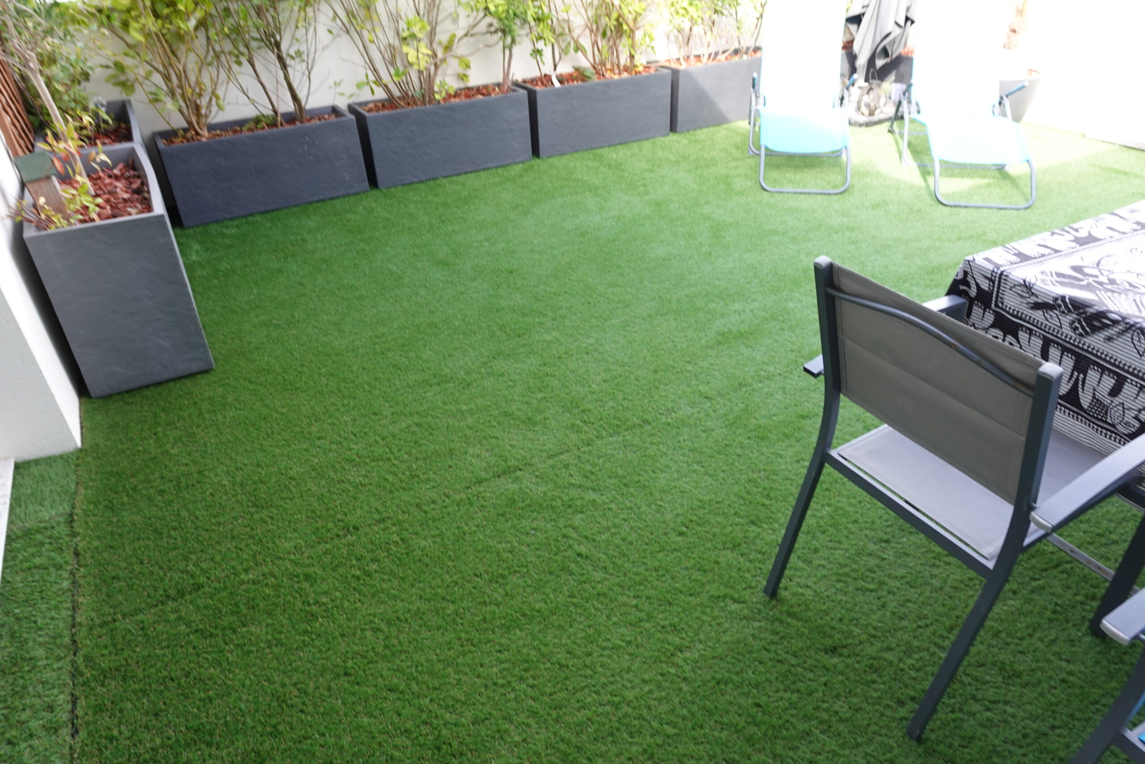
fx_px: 732
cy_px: 382
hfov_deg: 76.1
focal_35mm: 23
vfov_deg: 55.1
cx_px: 572
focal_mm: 8.73
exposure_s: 1/100
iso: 125
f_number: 2.8
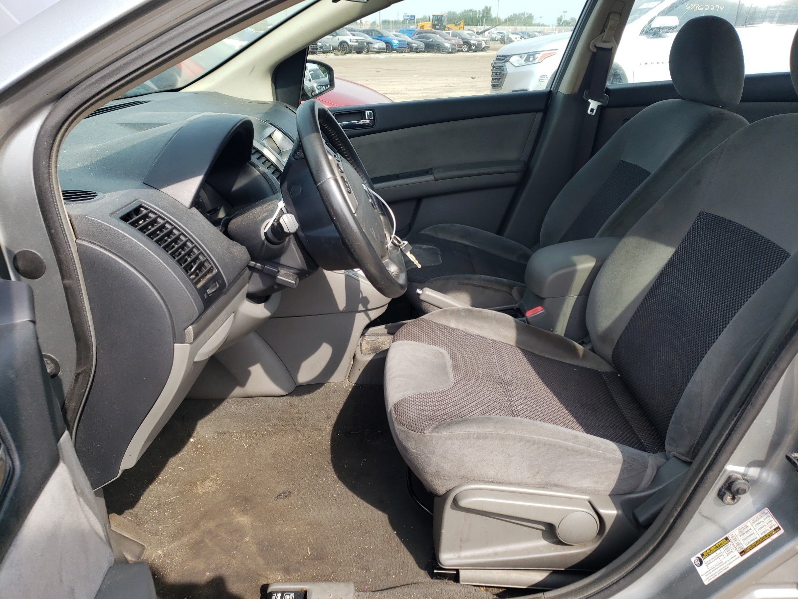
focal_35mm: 26
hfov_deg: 67.3
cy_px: 300
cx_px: 399
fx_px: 599
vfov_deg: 53.1
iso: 50
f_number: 1.5
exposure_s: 1/909
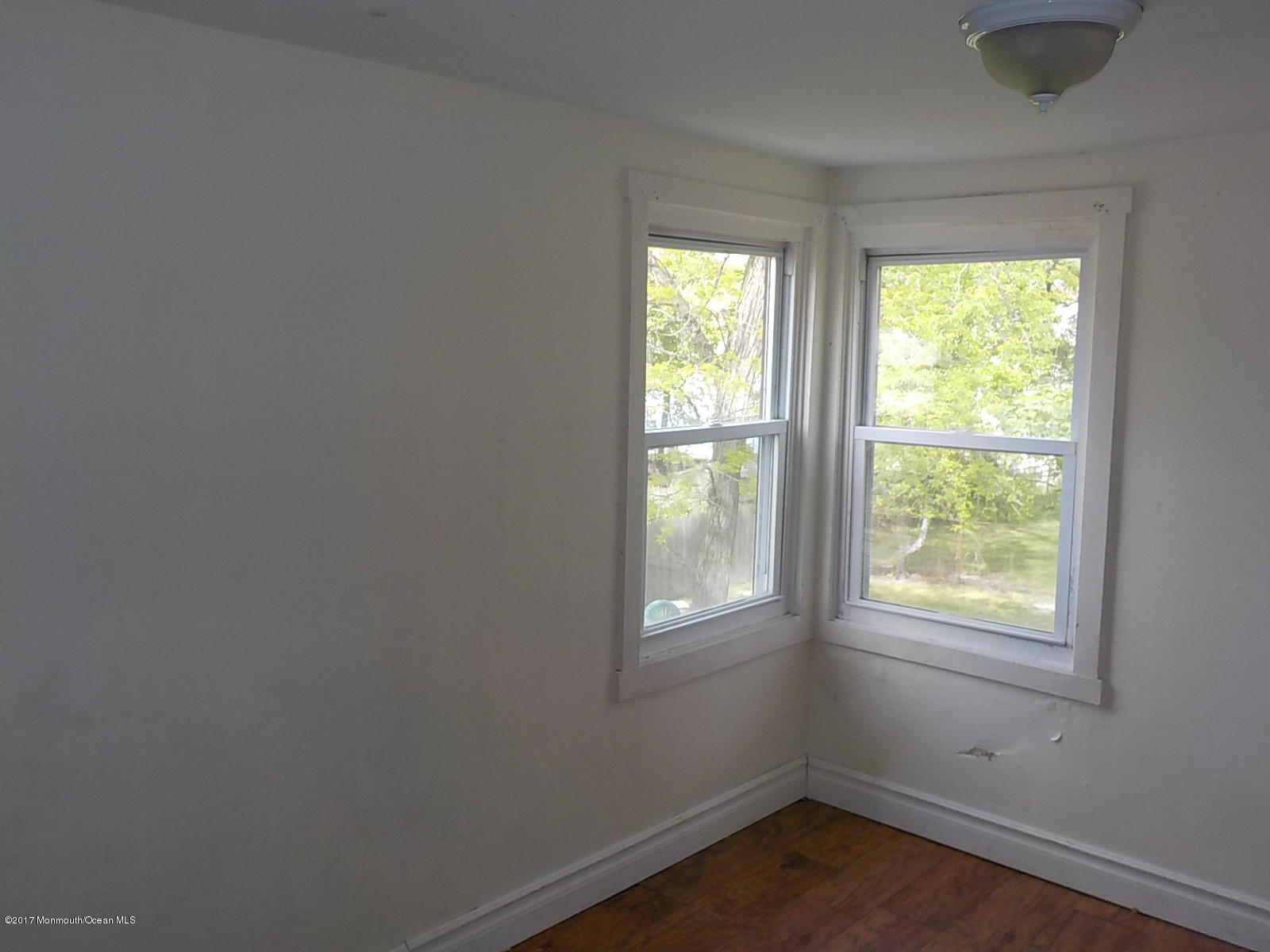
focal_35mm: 30
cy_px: 476
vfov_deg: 46.8
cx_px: 635
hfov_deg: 60.0
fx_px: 1101
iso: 125
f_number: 3.3
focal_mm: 4.1
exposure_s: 1/100
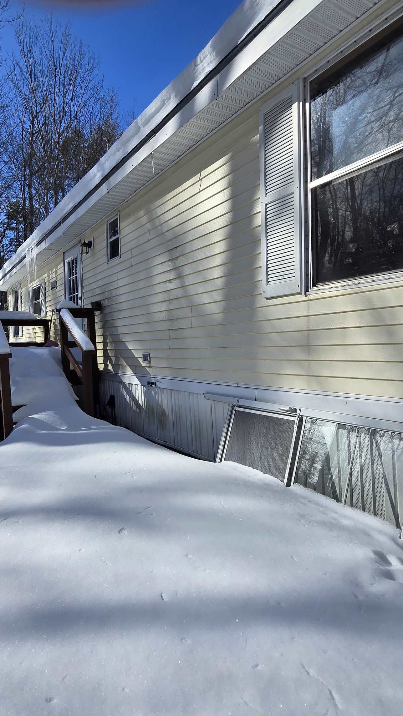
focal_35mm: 19
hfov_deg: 57.8
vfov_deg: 89.6
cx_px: 159
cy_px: 357
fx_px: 361
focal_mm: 2.2
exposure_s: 1/2537
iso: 50
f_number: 2.2
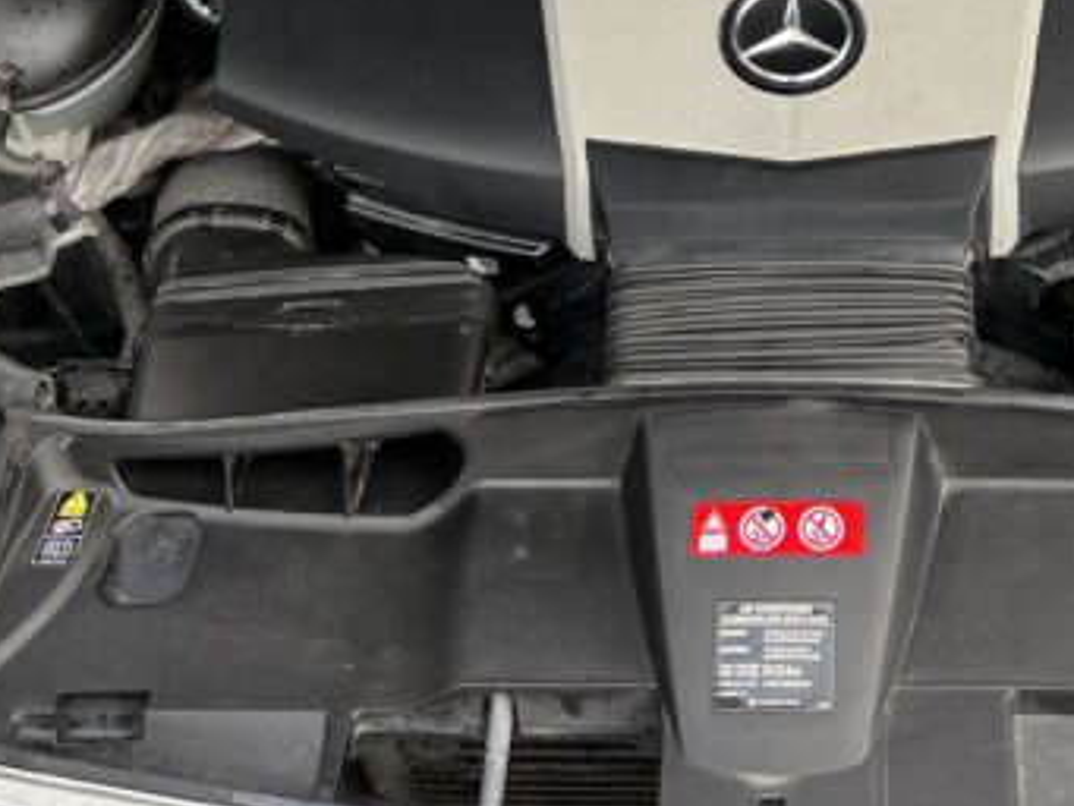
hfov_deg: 31.0
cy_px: -54
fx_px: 1893
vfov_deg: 22.8
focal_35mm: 61
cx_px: 838
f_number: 1.5
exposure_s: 1/121
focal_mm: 5.7
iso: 100
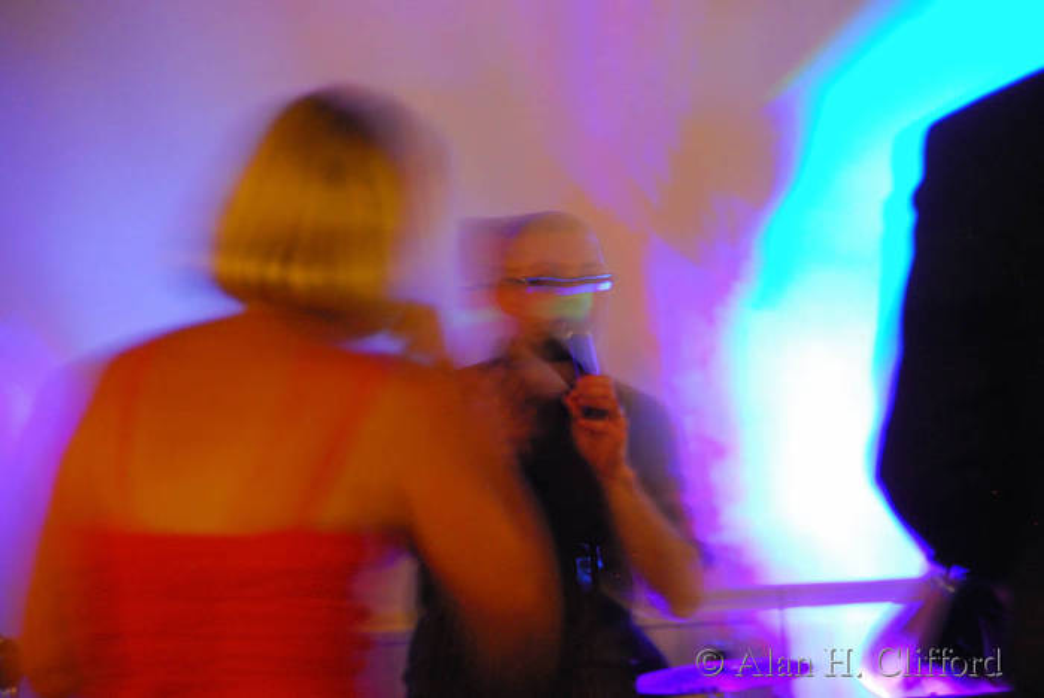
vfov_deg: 6.1
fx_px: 6530
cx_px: 522
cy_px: 349
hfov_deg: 9.1
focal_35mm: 225
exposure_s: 1/1.67
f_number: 5.6
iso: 1600
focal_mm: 150
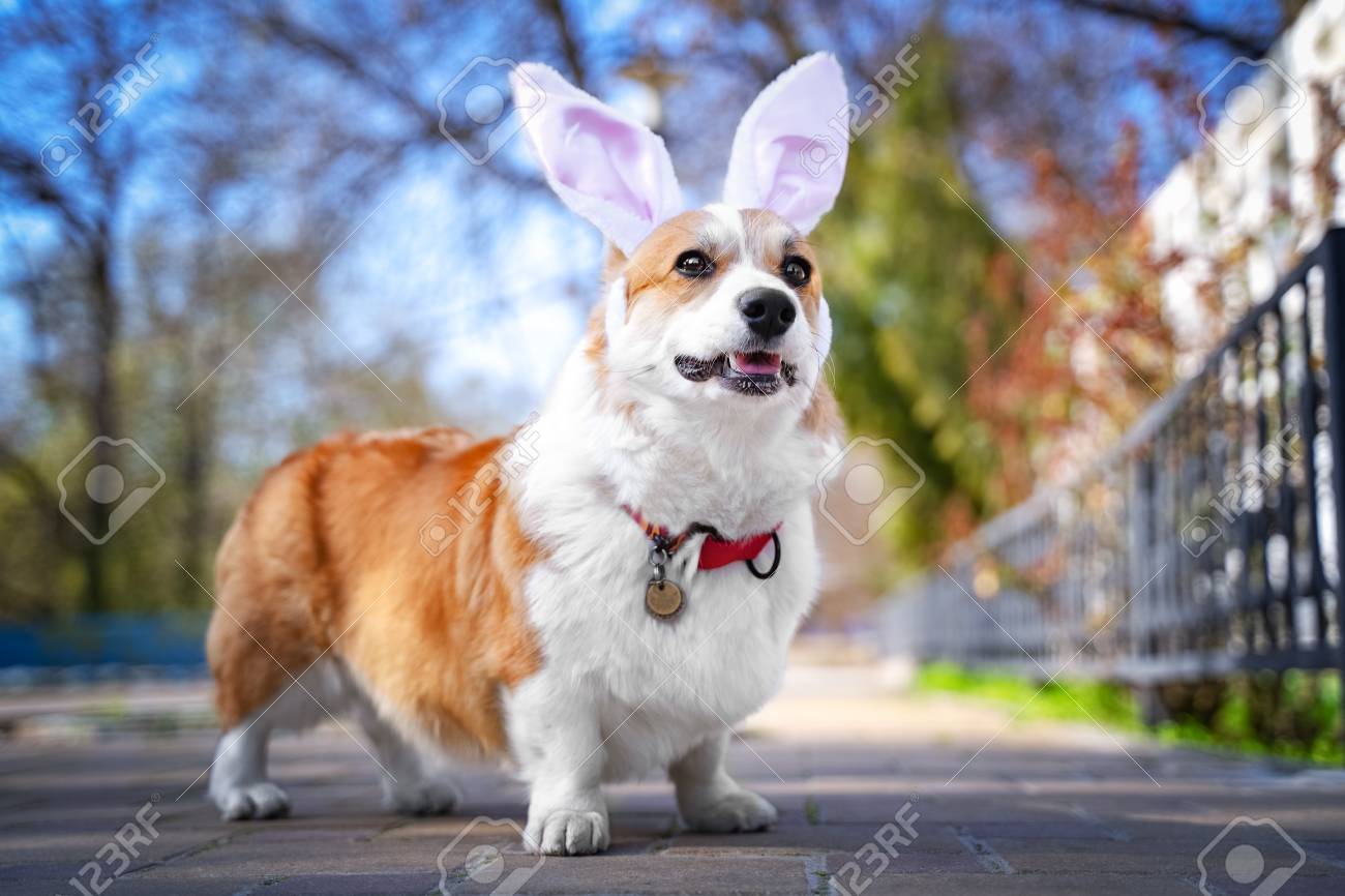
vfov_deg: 27.0
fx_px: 1867
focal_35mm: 50
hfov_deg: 39.6
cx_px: 672
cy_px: 448
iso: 100
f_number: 2.8
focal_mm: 50
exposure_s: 1/640
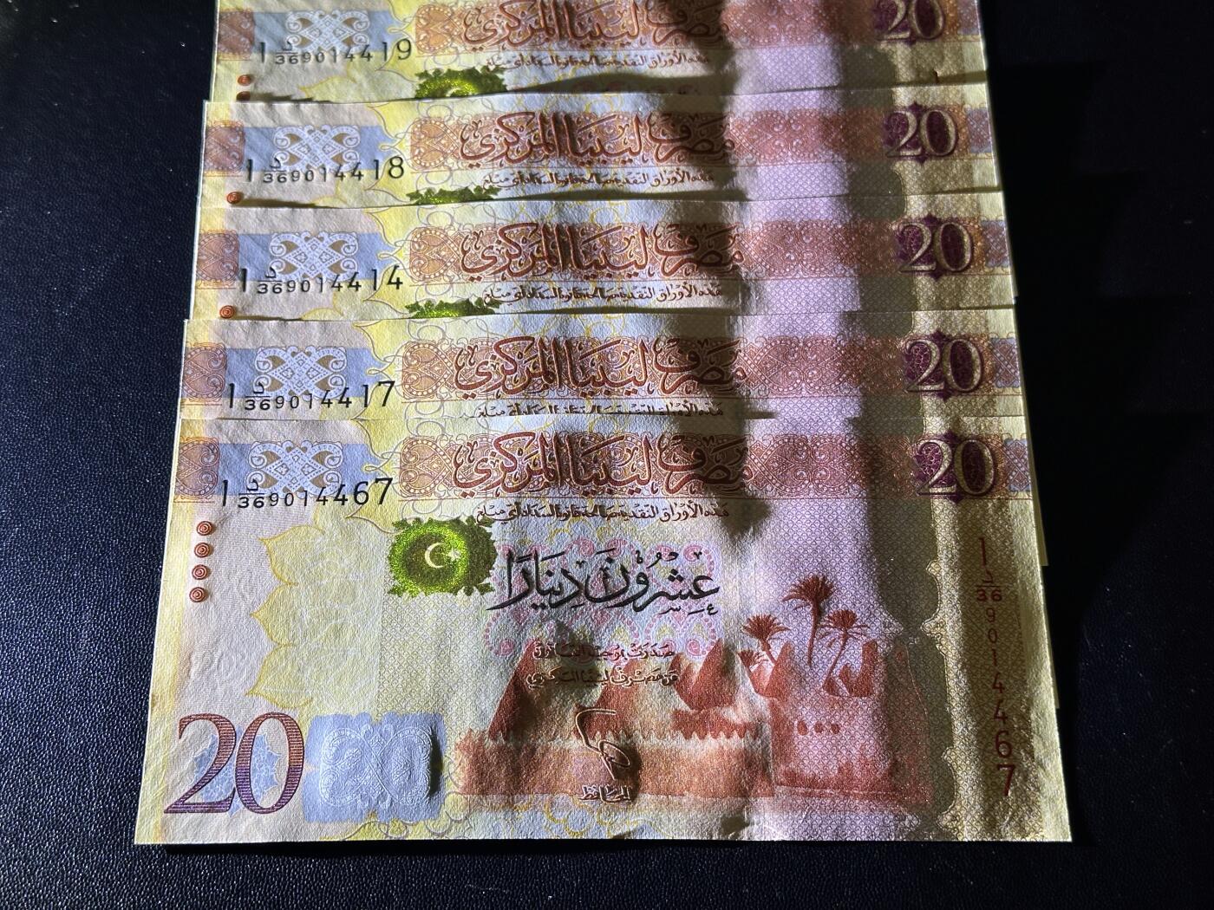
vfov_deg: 30.3
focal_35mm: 48
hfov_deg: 39.7
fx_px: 1683
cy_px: 455
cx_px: 607
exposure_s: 1/50
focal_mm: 6.86
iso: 64
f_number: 1.78
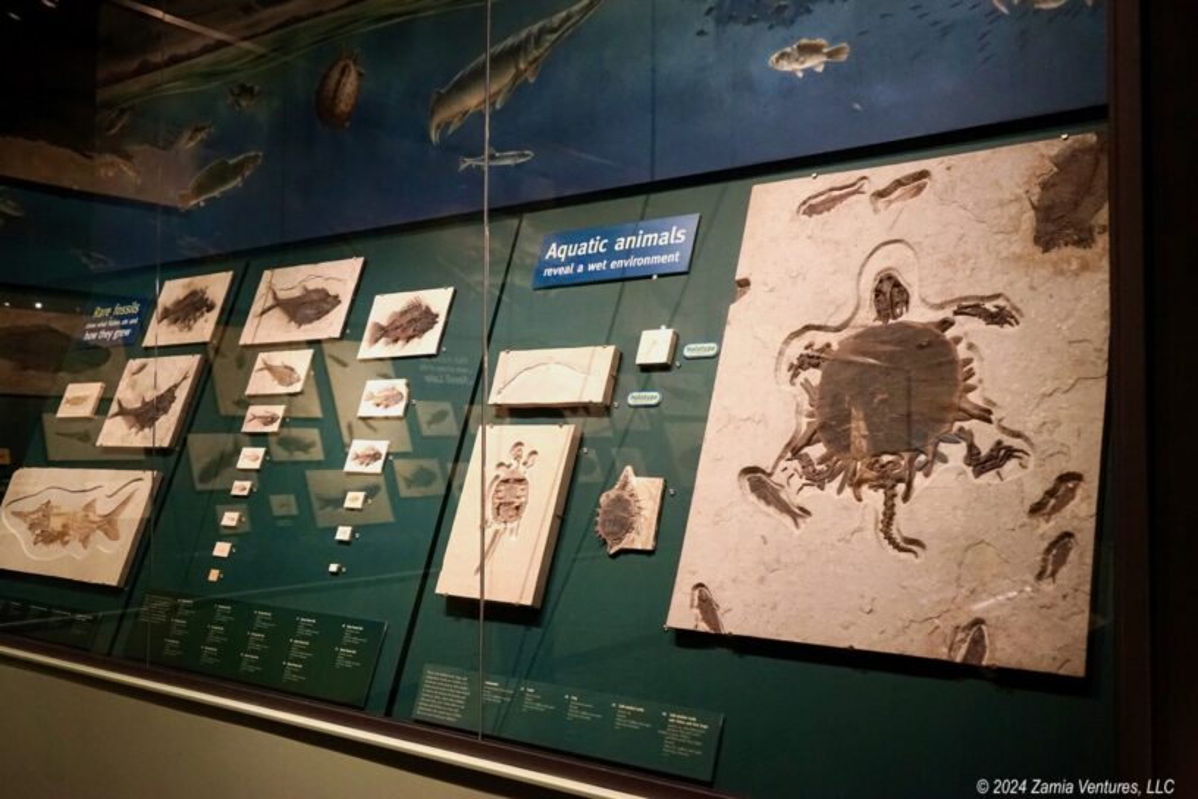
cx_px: 599
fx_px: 1065
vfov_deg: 41.1
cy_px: 400
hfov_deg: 58.7
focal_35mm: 32
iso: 4000
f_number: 4
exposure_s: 1/160
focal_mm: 32
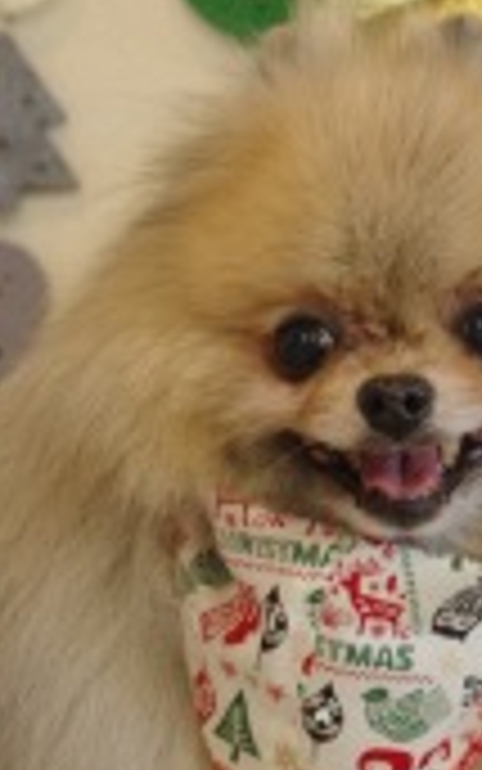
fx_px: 3759
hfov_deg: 7.3
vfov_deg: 11.7
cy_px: 576
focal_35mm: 179
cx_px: 392
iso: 3200
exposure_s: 1/100
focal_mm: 50
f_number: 7.1
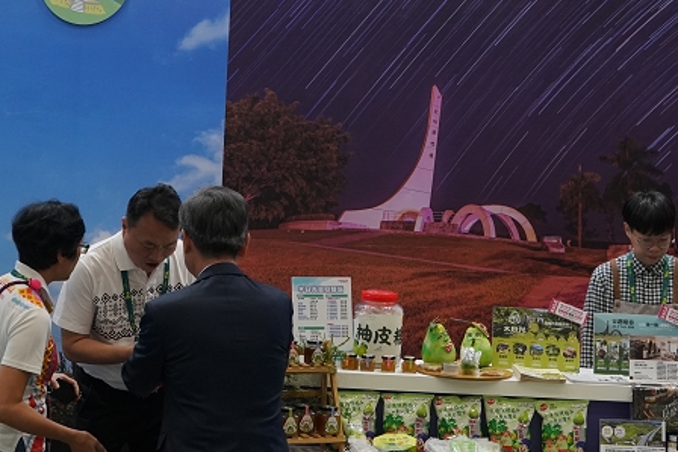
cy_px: -11
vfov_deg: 17.7
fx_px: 1413
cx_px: 216
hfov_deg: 26.8
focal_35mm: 75
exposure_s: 1/160
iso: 1600
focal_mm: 28
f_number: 4
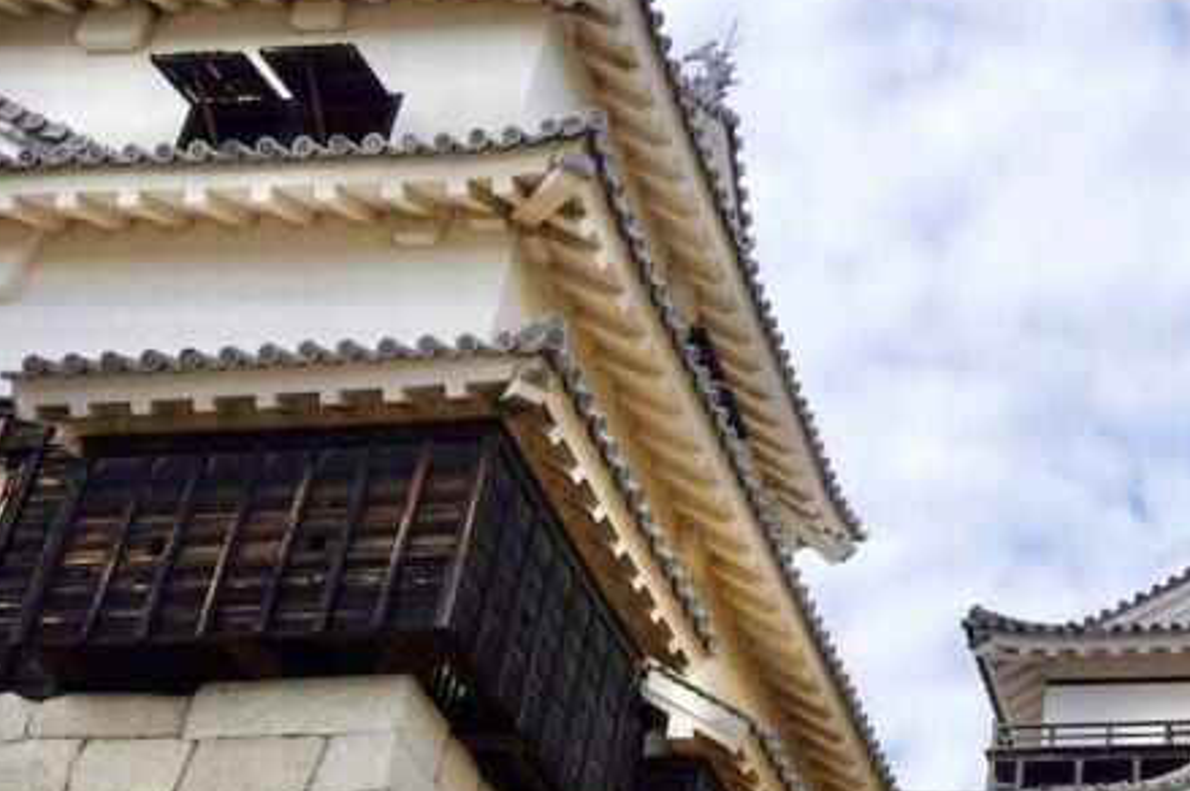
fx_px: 2081
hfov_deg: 29.3
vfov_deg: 21.0
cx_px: 1258
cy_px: 753
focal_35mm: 63
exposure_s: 1/200
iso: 100
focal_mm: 18
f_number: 8
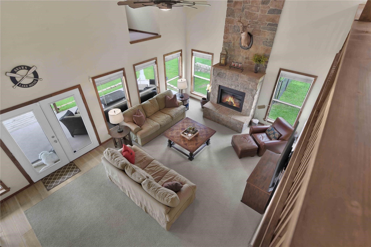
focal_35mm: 18
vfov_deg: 67.4
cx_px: 186
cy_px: 124
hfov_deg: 90.0
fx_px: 185
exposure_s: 1/13
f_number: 8
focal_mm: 18
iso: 100
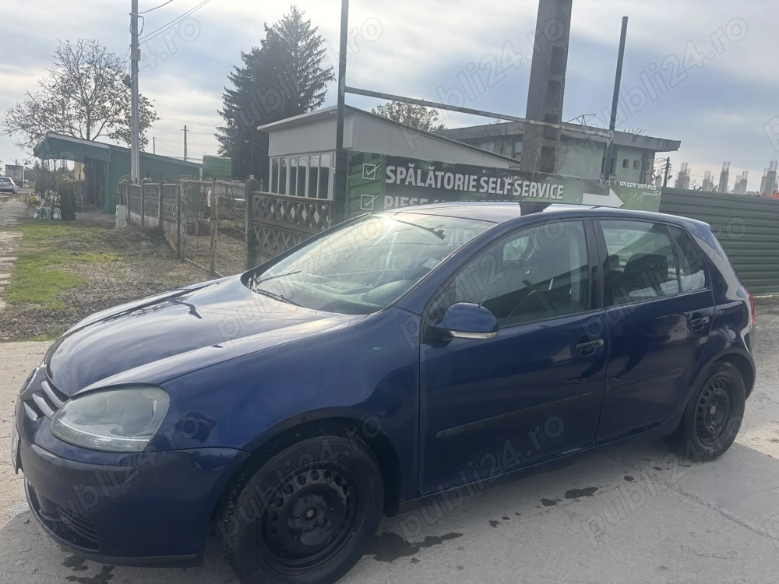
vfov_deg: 53.1
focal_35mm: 26
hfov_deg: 67.3
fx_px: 585
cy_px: 292
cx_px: 390
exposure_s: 1/2242
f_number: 1.6
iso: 50
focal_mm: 5.96
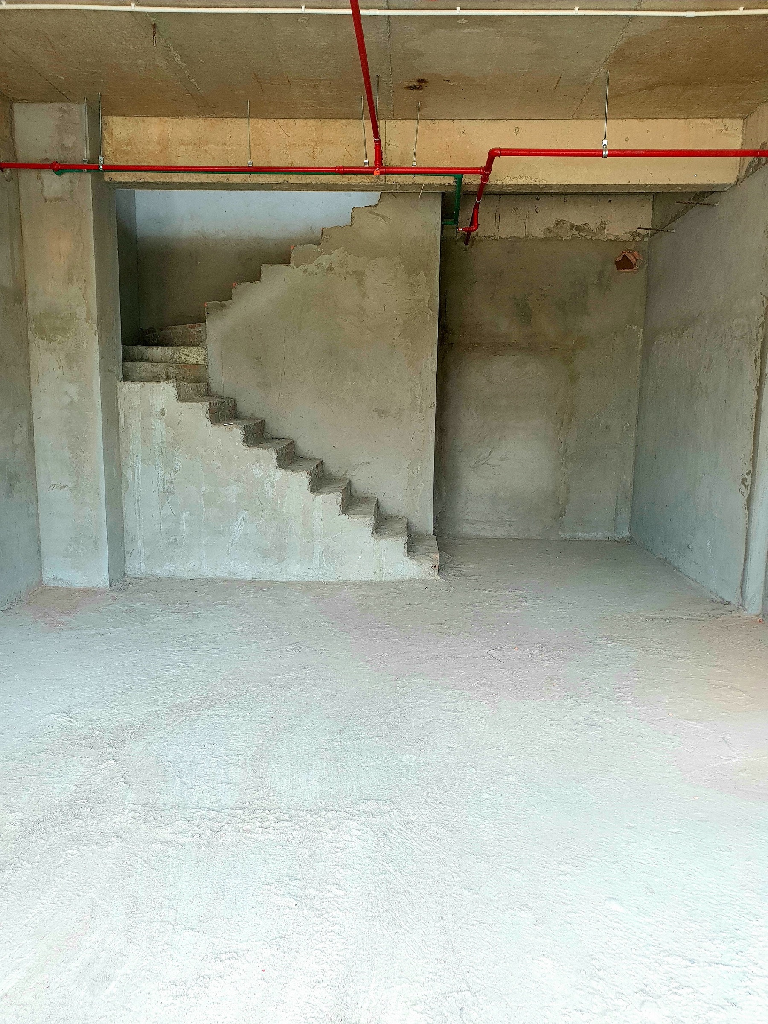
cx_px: 384
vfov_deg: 67.3
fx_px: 769
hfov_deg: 53.1
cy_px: 512
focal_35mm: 26
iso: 50
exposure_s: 1/50
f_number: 2.4
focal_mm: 4.3
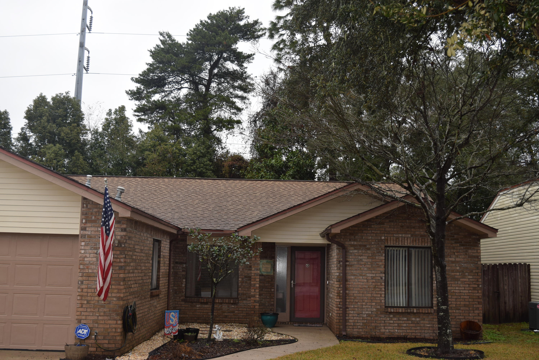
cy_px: 180
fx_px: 651
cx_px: 270
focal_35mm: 44
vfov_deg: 30.8
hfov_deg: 45.0
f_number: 5.6
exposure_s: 1/125
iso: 200
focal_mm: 29
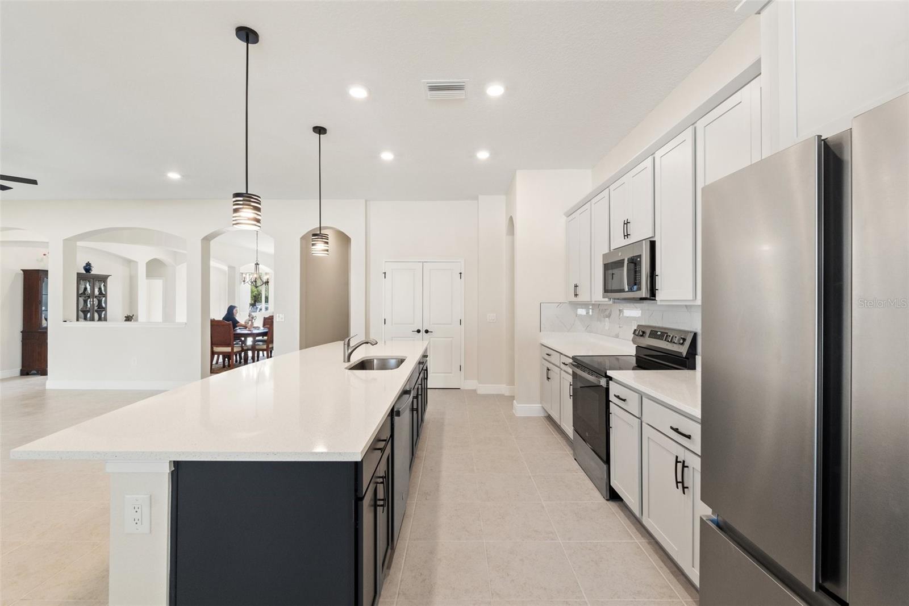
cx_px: 454
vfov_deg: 77.3
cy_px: 303
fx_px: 379
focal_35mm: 15
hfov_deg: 100.4
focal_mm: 10
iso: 400
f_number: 8
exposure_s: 1/10
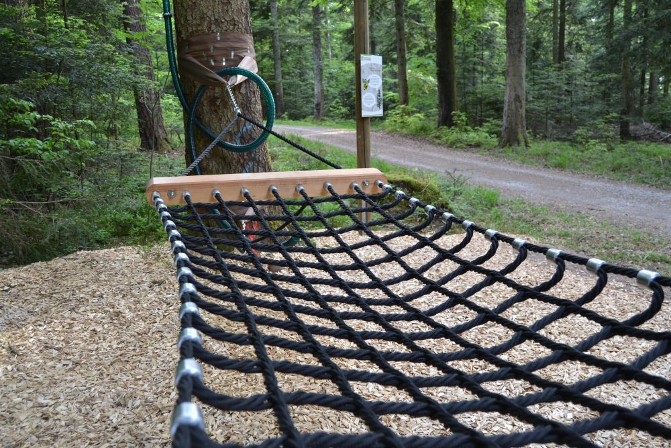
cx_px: 336
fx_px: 559
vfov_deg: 43.6
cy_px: 224
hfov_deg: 61.9
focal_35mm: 30
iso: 400
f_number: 5
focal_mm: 20
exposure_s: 1/100
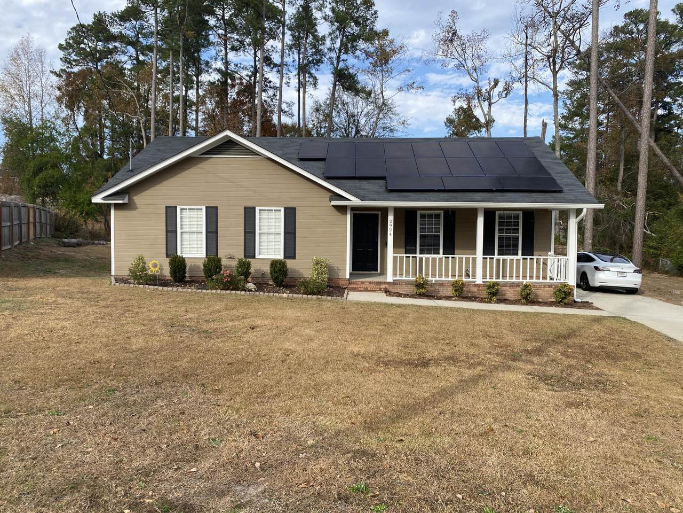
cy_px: 256
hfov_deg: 67.3
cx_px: 342
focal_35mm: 26
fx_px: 513
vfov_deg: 53.1
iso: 32
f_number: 1.8
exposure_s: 1/1170
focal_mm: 4.25
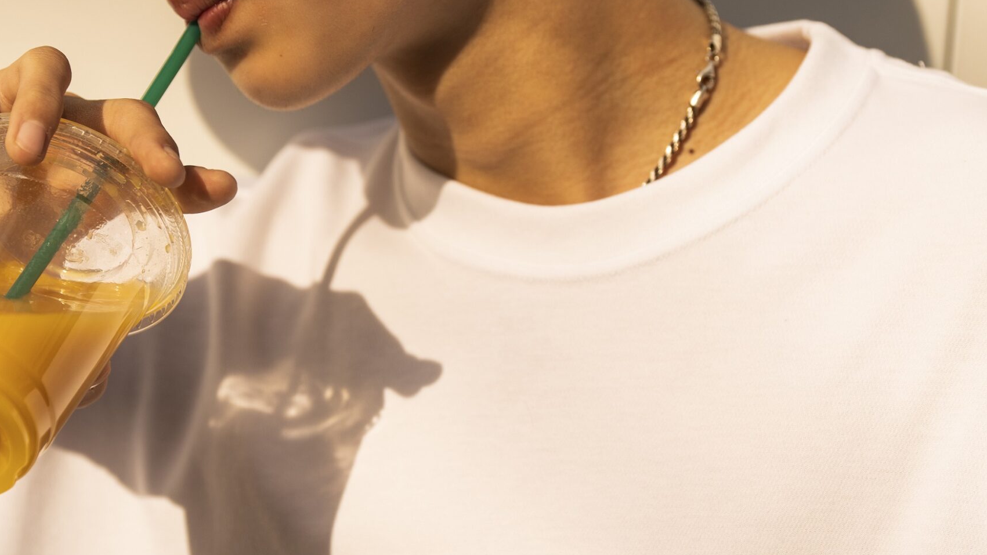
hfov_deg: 10.5
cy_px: 284
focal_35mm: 205
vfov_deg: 5.9
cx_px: 493
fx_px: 5365
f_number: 4
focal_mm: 130
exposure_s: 1/2000
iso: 100
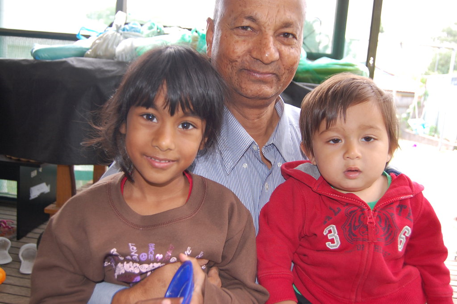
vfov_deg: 39.9
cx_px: 228
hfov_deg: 57.3
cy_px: 152
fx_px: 419
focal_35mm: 33
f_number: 3.8
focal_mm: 22
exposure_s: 1/60
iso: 400
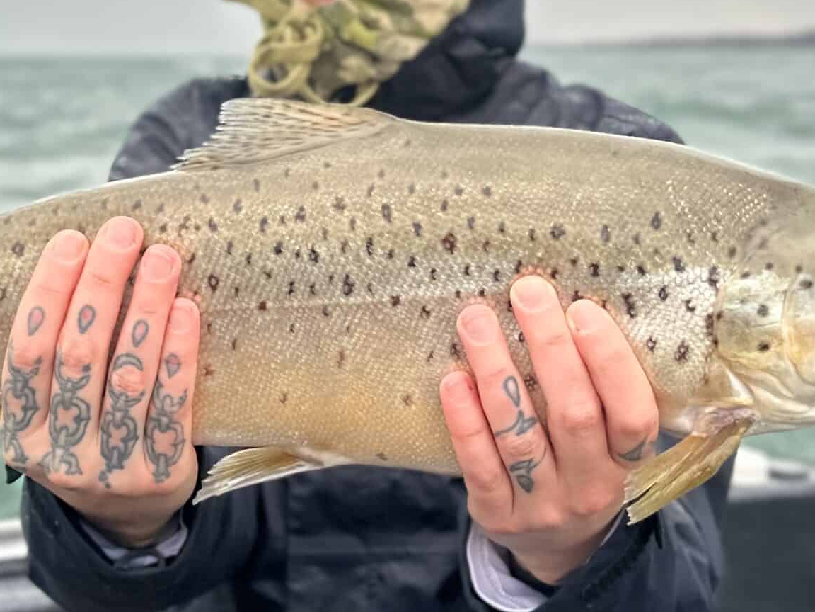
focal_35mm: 60
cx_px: 359
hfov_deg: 32.1
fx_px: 1413
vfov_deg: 24.2
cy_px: 176
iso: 64
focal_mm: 6.86
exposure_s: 1/121
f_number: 1.78
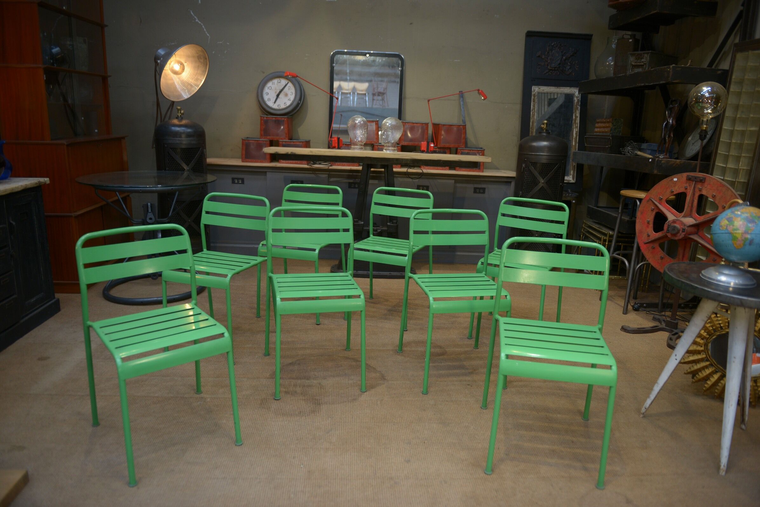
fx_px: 549
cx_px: 380
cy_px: 254
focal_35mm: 26
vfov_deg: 49.6
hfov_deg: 69.4
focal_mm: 26
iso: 320
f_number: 2.8
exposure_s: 1/50
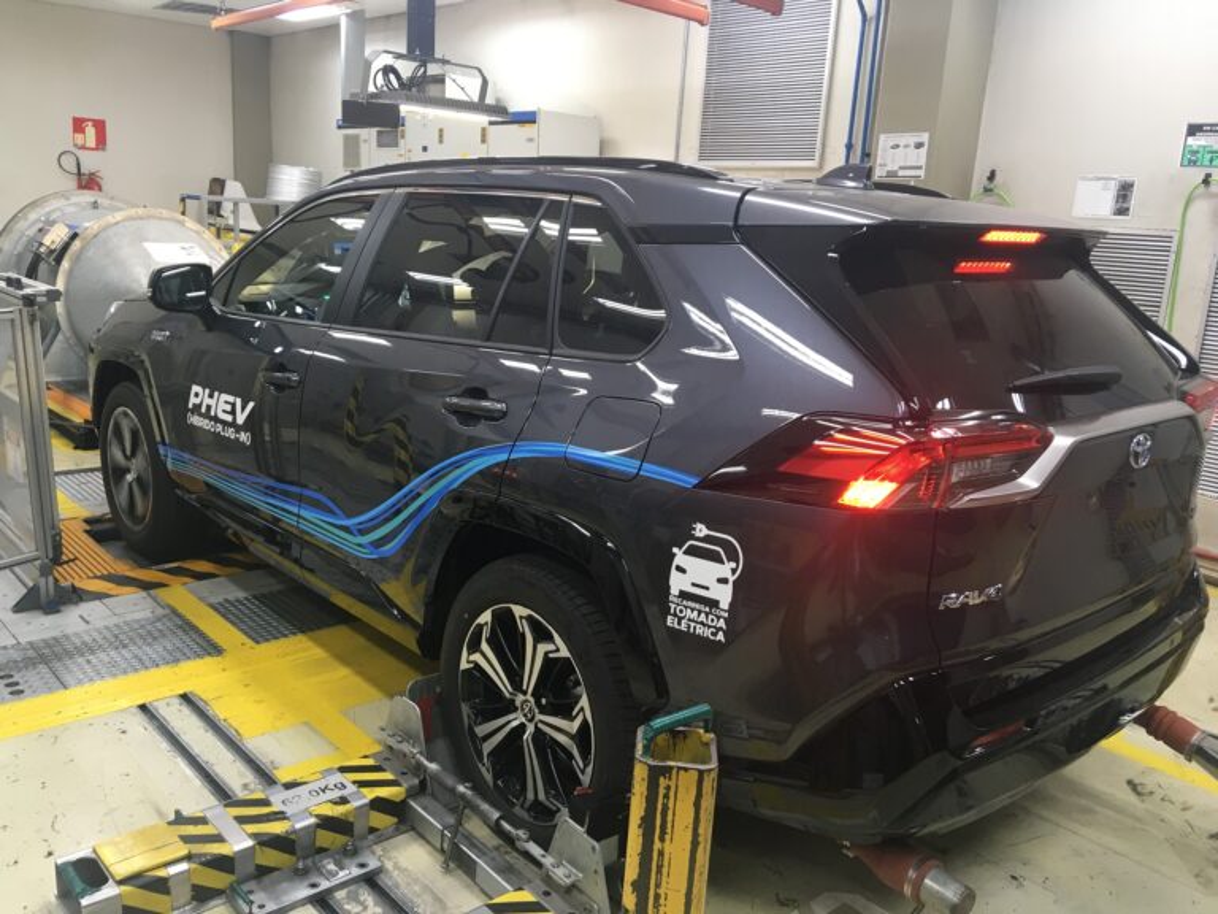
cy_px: 457
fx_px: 1020
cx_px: 609
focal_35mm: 29
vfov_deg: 48.2
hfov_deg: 61.7
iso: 80
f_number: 2.2
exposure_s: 1/30
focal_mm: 4.15
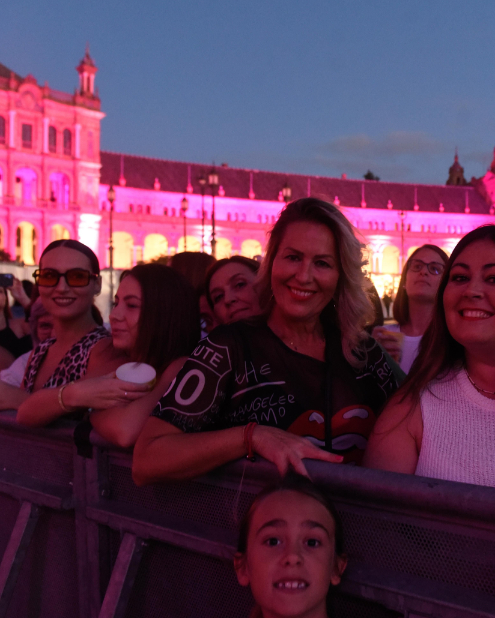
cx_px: 380
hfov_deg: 40.8
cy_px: 301
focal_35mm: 35
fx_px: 641
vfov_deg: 51.5
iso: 6400
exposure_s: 1/15
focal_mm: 24
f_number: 4
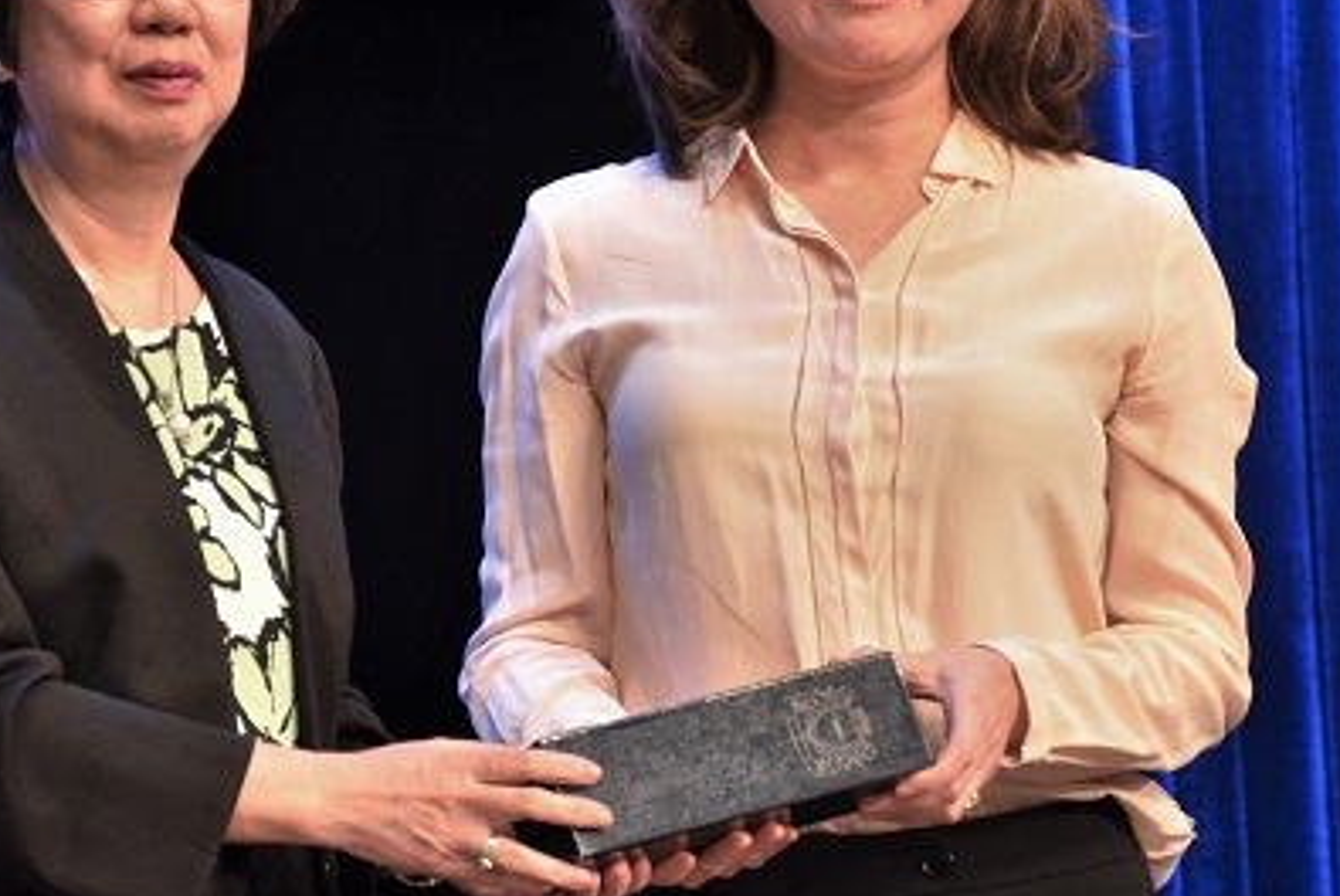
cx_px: 536
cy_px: 253
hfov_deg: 7.8
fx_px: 9871
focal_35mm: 265
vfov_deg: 5.2
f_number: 5.6
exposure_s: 1/100
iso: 2000
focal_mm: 100
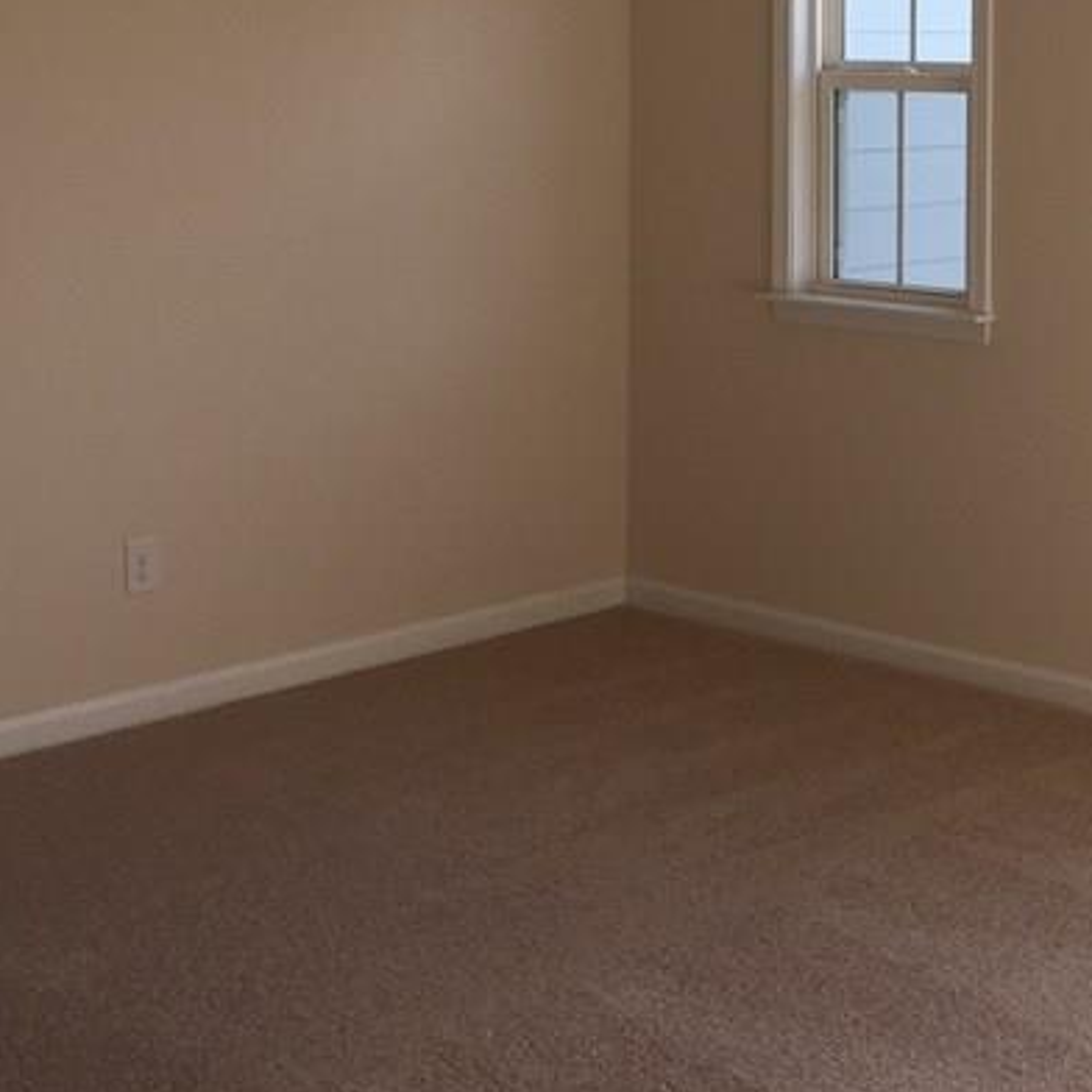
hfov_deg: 25.0
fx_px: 2391
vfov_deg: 25.3
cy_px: 234
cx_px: 978
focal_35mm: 67
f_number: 2.2
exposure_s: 1/209
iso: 32
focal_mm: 4.15
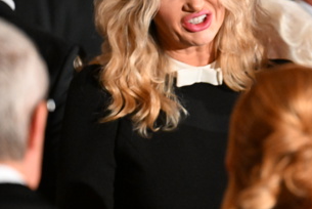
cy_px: 95
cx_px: 304
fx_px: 3921
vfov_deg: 3.0
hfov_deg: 4.6
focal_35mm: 452
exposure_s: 1/250
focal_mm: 200
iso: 8000
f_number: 3.5
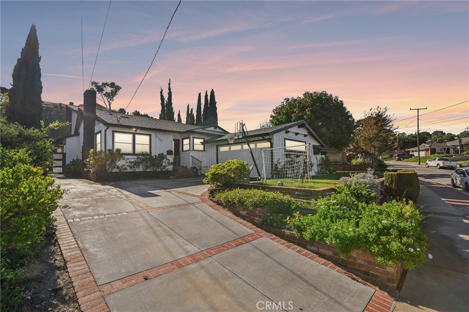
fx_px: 221
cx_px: 234
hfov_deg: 93.3
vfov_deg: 70.3
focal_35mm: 17
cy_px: 156
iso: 250
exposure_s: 1/25
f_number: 25
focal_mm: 17
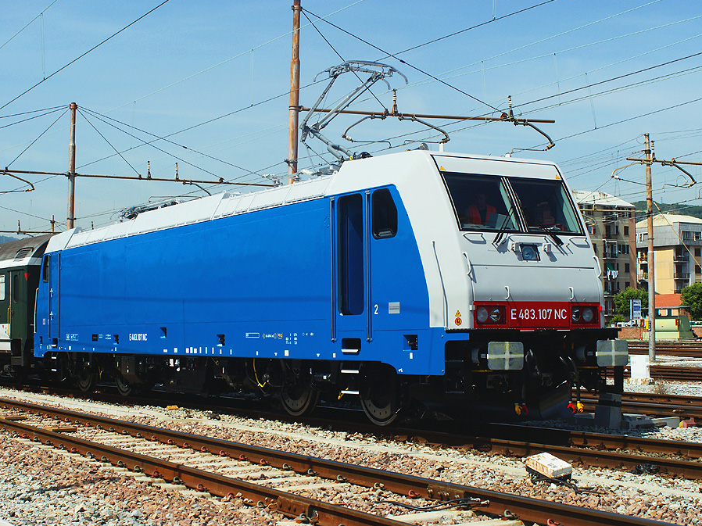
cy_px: 260
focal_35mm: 58
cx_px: 336
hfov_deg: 33.5
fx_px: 1167
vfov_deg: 25.4
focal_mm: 35
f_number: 9
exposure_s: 1/500
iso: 200
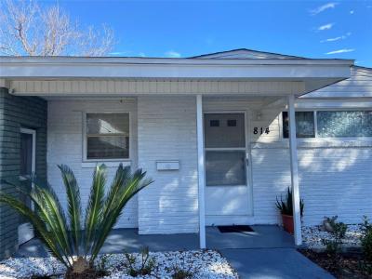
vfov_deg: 53.1
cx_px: 186
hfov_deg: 67.3
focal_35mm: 26
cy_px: 140
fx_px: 279
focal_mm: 4.25
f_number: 1.8
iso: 32
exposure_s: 1/772
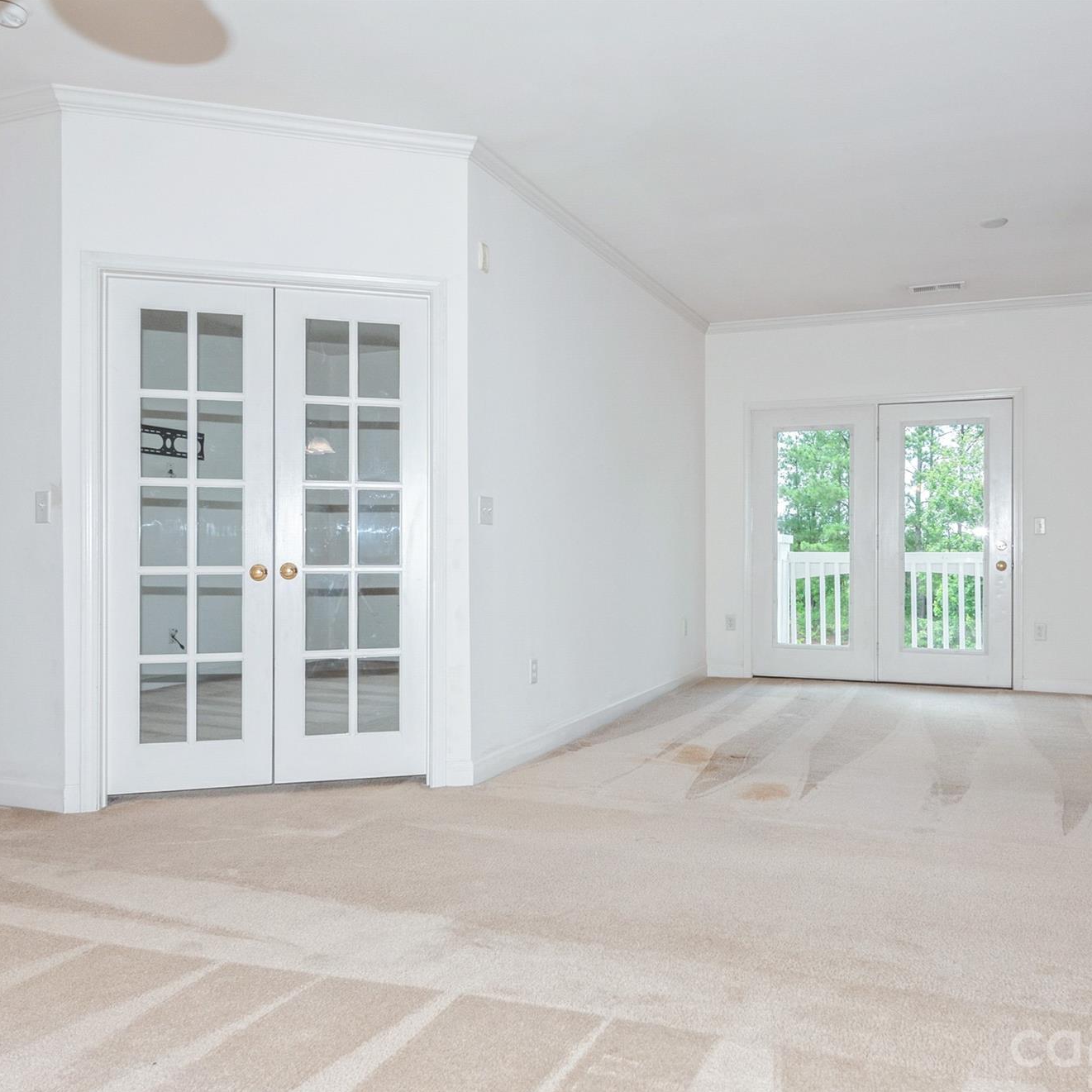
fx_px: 916
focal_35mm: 26
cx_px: 632
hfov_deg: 61.3
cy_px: 559
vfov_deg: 61.6
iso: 200
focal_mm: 13
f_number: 8
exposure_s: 1/60
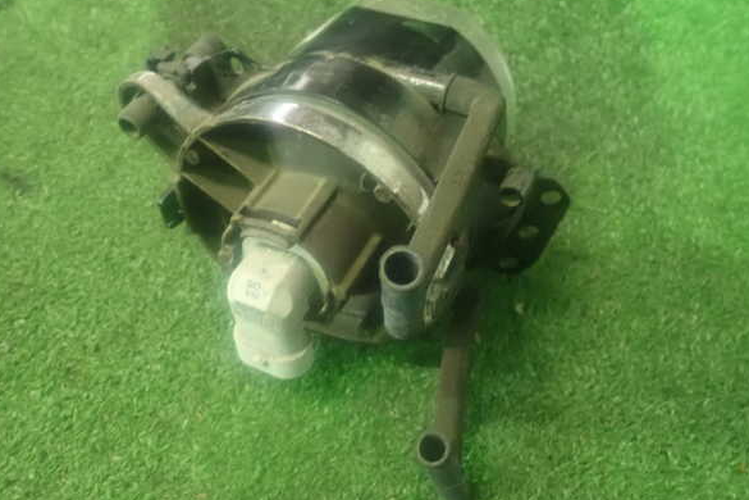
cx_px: 370
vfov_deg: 41.1
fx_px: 666
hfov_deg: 58.7
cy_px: 249
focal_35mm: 32
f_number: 2.3
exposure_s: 1/25
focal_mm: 5.5
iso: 1600
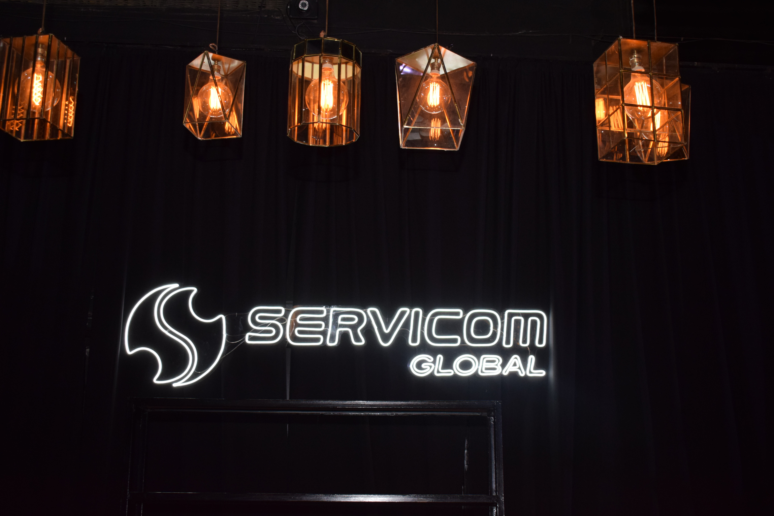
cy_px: 258
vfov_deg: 28.1
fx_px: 1032
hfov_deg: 41.1
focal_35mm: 48
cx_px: 387
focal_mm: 32
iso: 1000
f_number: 4.5
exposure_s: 1/60
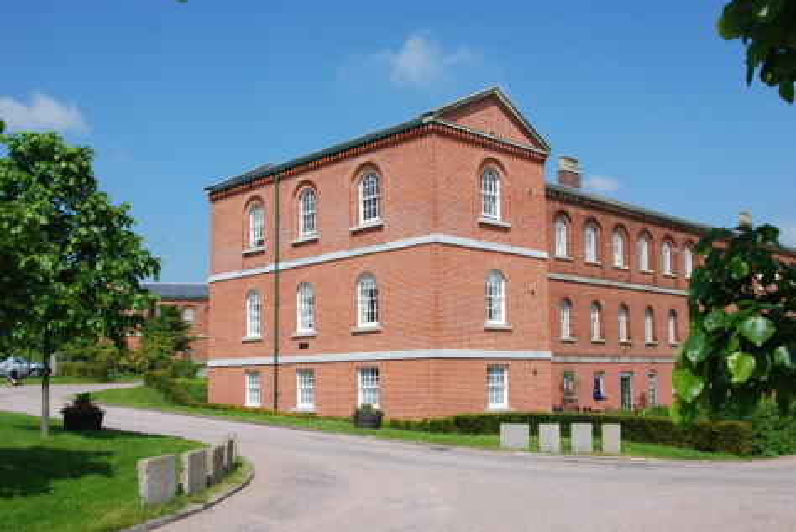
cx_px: 398
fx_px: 797
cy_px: 266
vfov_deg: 36.9
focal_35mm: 36
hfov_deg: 53.1
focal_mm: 24
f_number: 14
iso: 200
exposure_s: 1/160
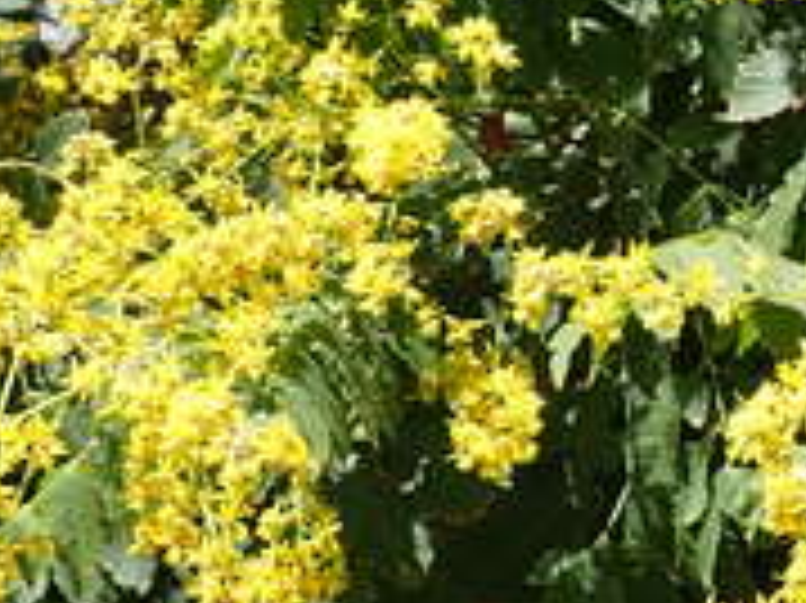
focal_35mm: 134
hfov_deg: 14.0
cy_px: 274
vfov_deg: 11.1
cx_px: 1099
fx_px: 3118
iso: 100
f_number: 3.2
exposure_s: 1/640
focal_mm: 5.4
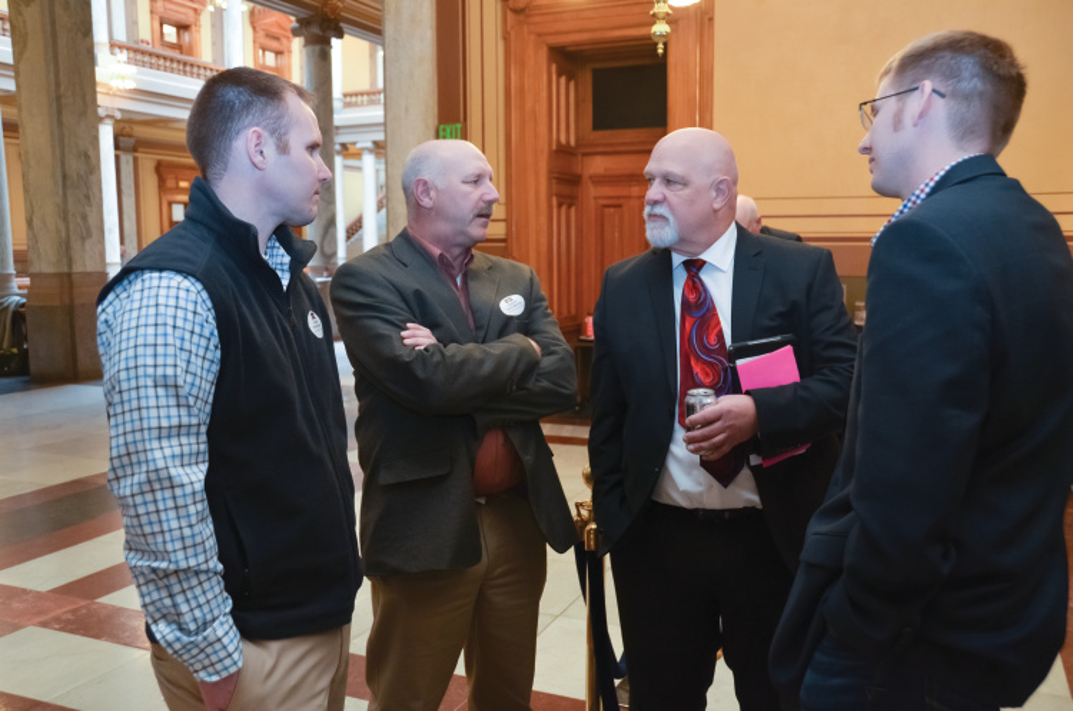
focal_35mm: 33
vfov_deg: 39.8
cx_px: 536
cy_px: 356
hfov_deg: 57.3
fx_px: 982
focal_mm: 22
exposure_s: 1/60
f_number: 4
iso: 800
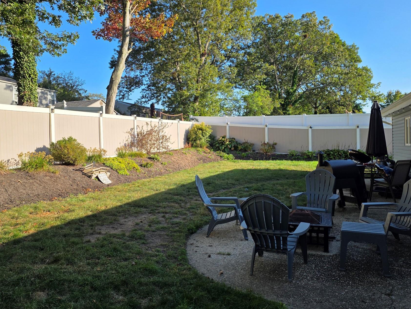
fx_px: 332
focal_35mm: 28
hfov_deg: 63.4
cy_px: 149
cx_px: 191
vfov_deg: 49.7
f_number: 1.7
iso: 80
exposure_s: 1/4434
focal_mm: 6.3
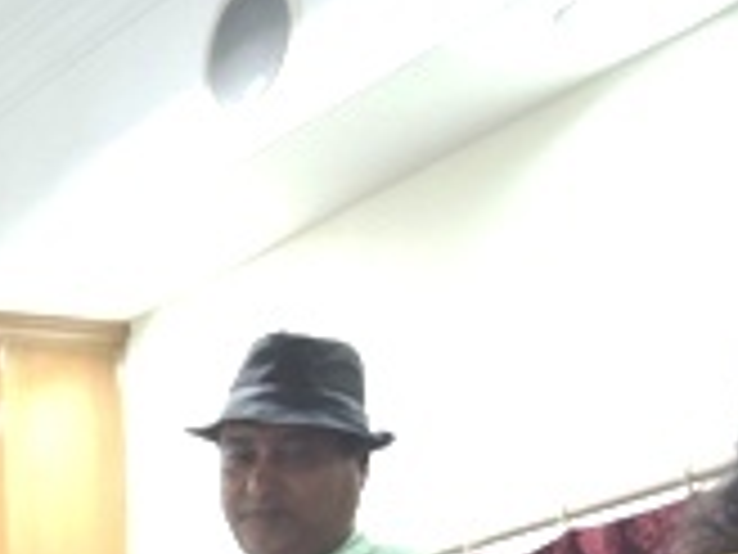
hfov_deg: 15.9
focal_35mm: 109
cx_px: -508
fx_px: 2324
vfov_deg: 12.2
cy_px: 1058
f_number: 1.8
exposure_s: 1/50
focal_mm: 4.22
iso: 698
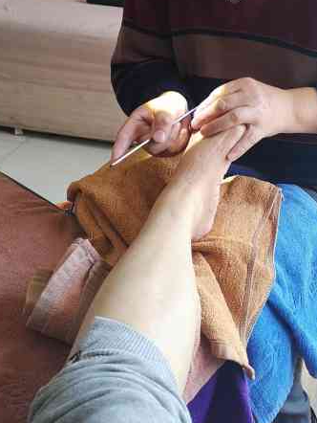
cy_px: 50
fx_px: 695
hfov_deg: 25.6
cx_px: 200
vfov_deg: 32.3
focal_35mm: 57
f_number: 1.8
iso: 80
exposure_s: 1/50
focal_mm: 5.58
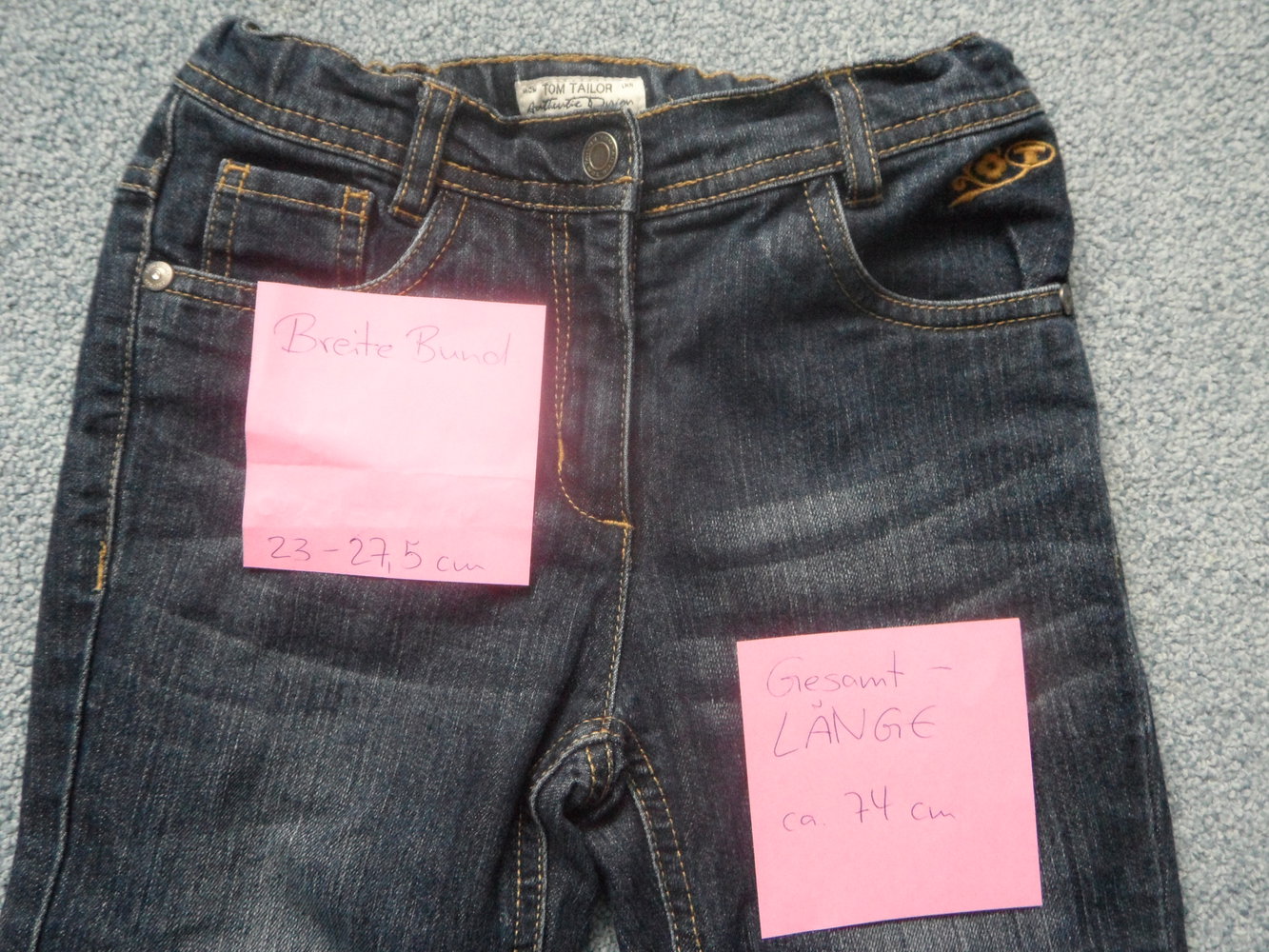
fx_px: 1027
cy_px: 476
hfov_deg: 63.4
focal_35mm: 28
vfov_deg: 49.8
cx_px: 634
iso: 400
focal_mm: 4.8
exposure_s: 1/20
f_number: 3.1
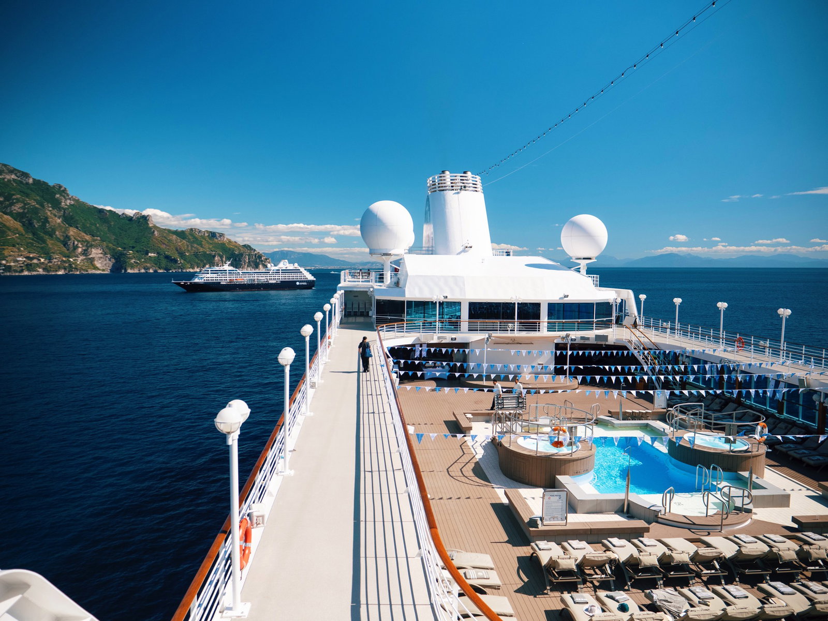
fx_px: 574
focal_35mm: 24
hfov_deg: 71.6
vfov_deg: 56.8
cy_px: 310
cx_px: 414
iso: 400
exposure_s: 1/200
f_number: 2.8
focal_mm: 12
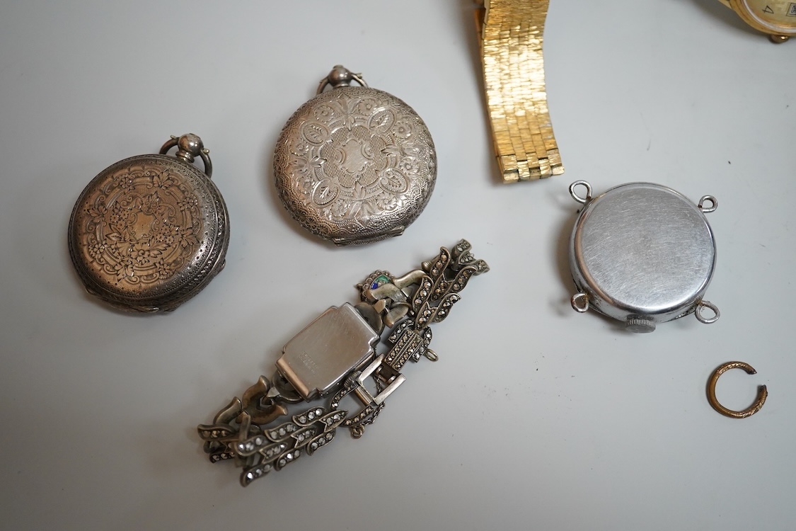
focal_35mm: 45
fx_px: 995
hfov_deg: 43.6
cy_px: 266
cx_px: 398
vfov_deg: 29.9
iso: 2500
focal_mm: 30
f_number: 5
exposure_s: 1/400
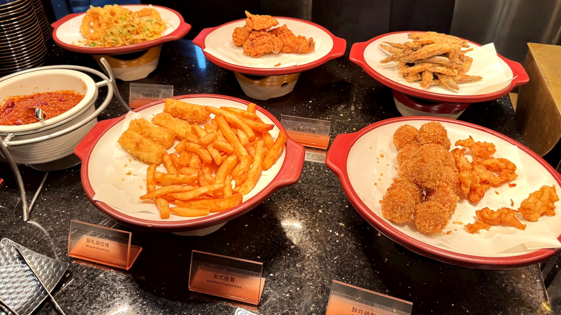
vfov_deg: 42.6
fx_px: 402
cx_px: 273
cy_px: 124
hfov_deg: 69.9
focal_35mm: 27
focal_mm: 6.76
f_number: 1.78
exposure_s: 1/120
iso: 64
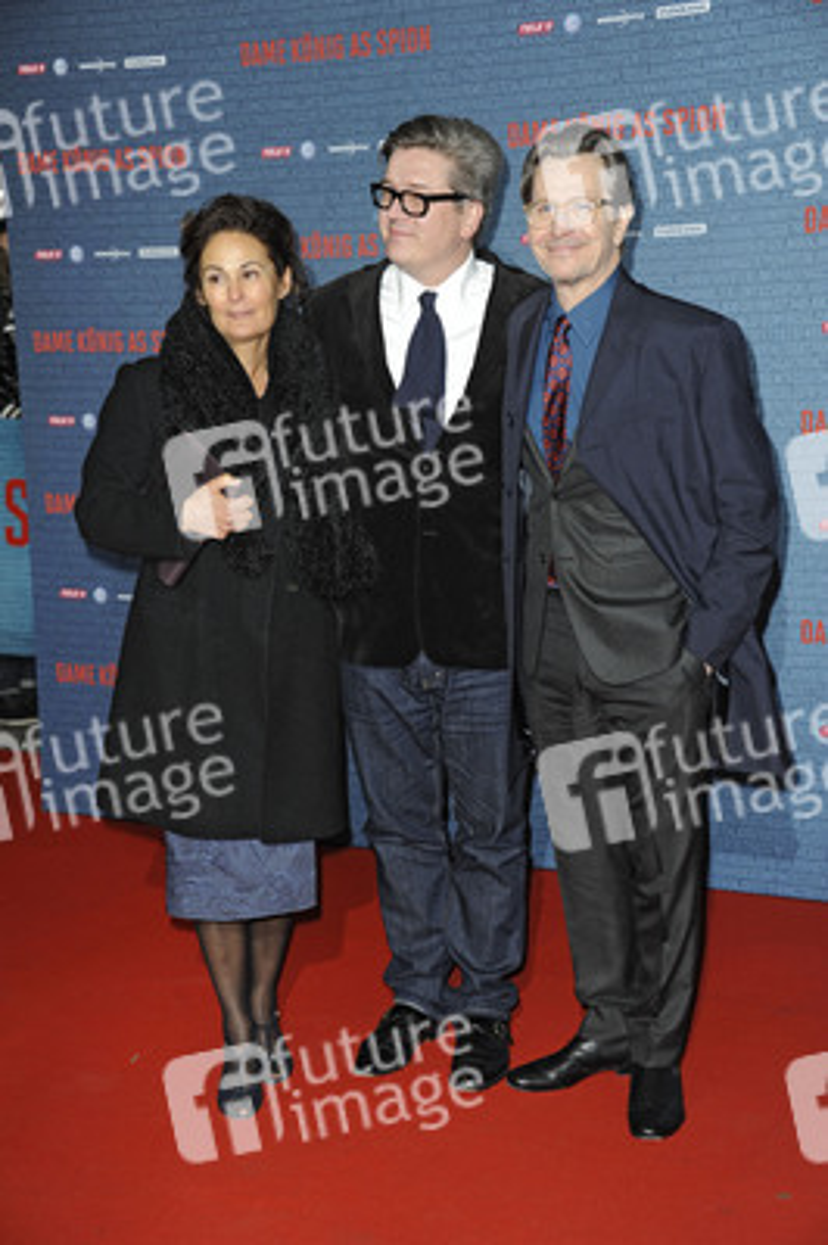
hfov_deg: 21.9
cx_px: 414
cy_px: 622
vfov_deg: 32.4
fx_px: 2143
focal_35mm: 62
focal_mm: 62
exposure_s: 1/125
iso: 800
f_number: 5.6
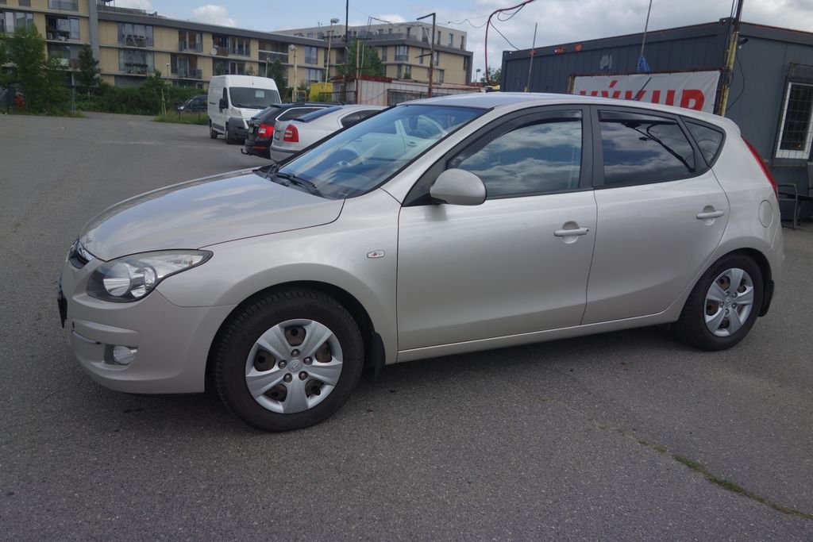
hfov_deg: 65.5
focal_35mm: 28
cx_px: 406
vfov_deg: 46.4
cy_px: 271
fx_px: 632
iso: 125
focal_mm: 10.4
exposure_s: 1/1600
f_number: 2.8
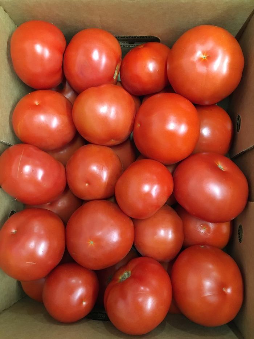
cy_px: 170
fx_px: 284
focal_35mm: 29
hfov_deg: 48.2
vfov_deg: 61.7
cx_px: 127
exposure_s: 1/15
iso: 200
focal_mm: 4.15
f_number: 2.2
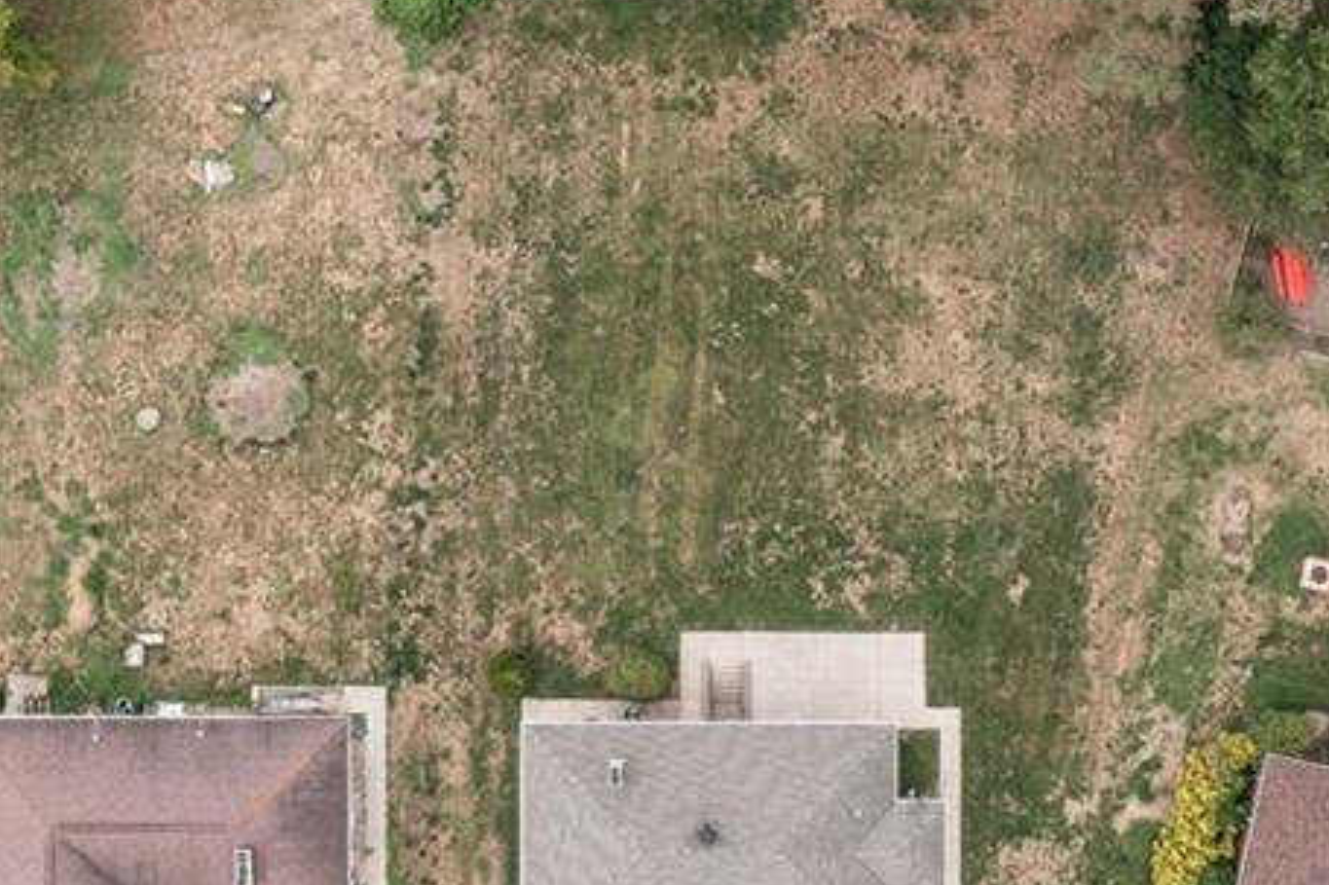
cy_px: 577
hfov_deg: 31.9
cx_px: 745
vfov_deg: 21.5
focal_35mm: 63
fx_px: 2325
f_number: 3.5
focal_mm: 10.26
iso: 100
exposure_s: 1/80
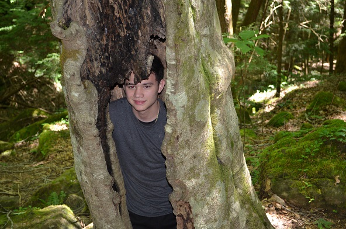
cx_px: 173
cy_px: 114
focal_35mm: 60
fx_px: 575
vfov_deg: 22.5
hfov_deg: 33.5
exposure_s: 1/60
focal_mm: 40
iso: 800
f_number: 5.3
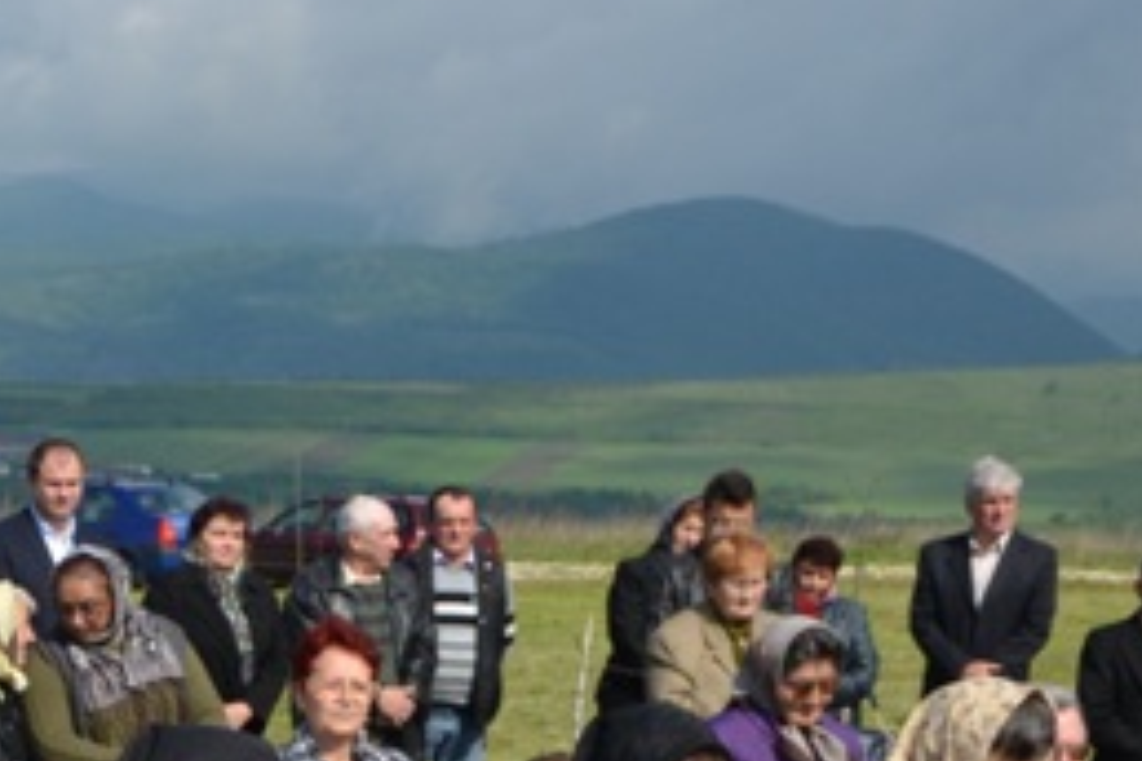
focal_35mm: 134
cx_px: -319
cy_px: 1044
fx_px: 4250
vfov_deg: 10.0
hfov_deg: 14.7
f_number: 10
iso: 100
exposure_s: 1/200
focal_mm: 30
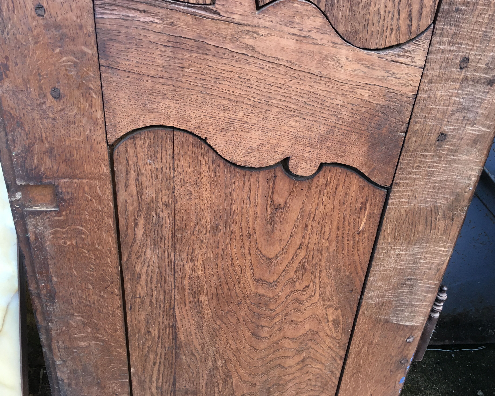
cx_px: 241
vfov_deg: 47.1
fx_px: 454
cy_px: 194
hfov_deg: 57.2
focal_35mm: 31
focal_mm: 4.15
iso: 50
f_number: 2.2
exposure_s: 1/33
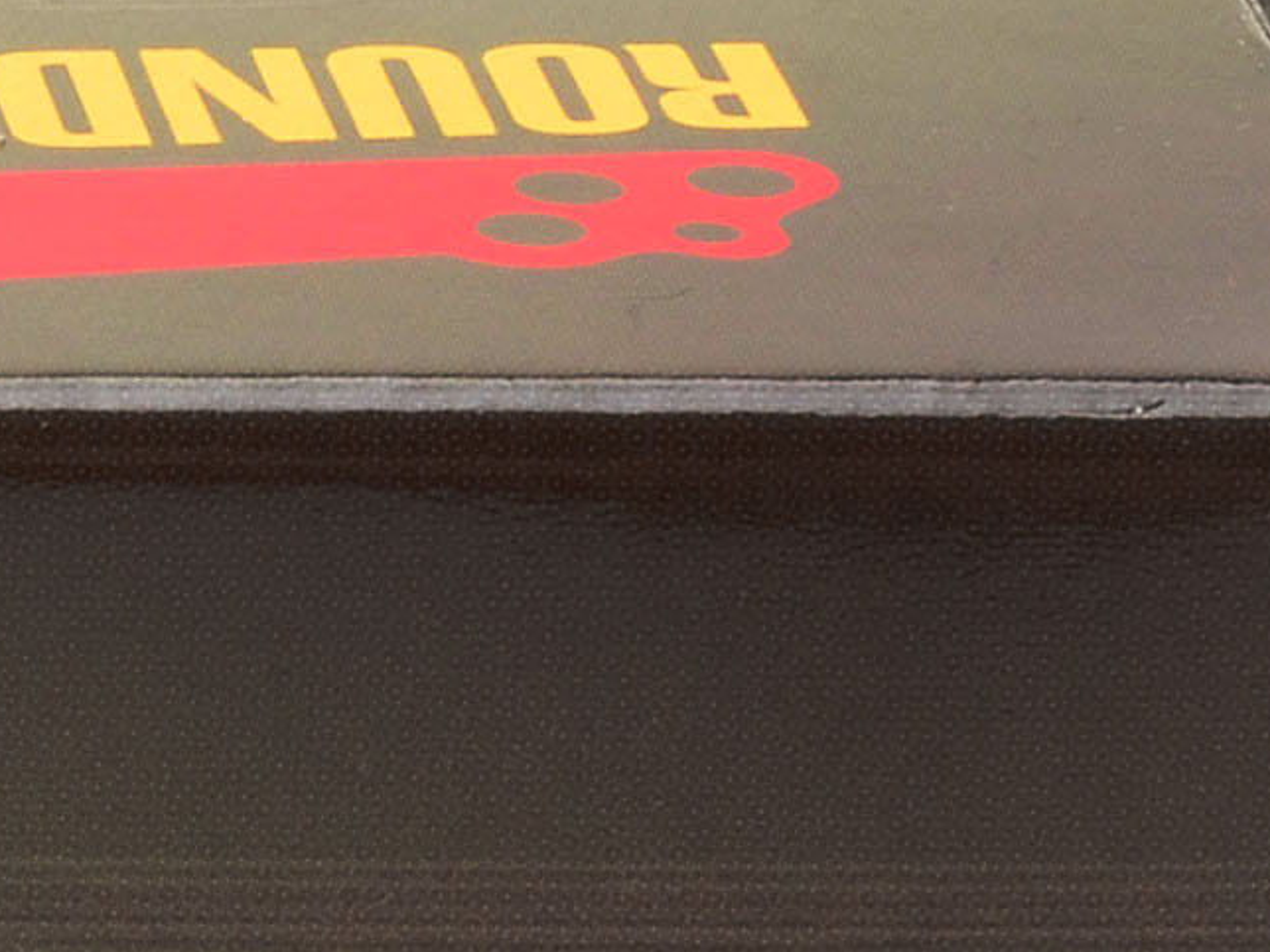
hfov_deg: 3.8
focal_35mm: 507
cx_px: -2897
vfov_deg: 2.9
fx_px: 18601
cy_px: 1744
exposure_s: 1/160
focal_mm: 46
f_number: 20
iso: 100
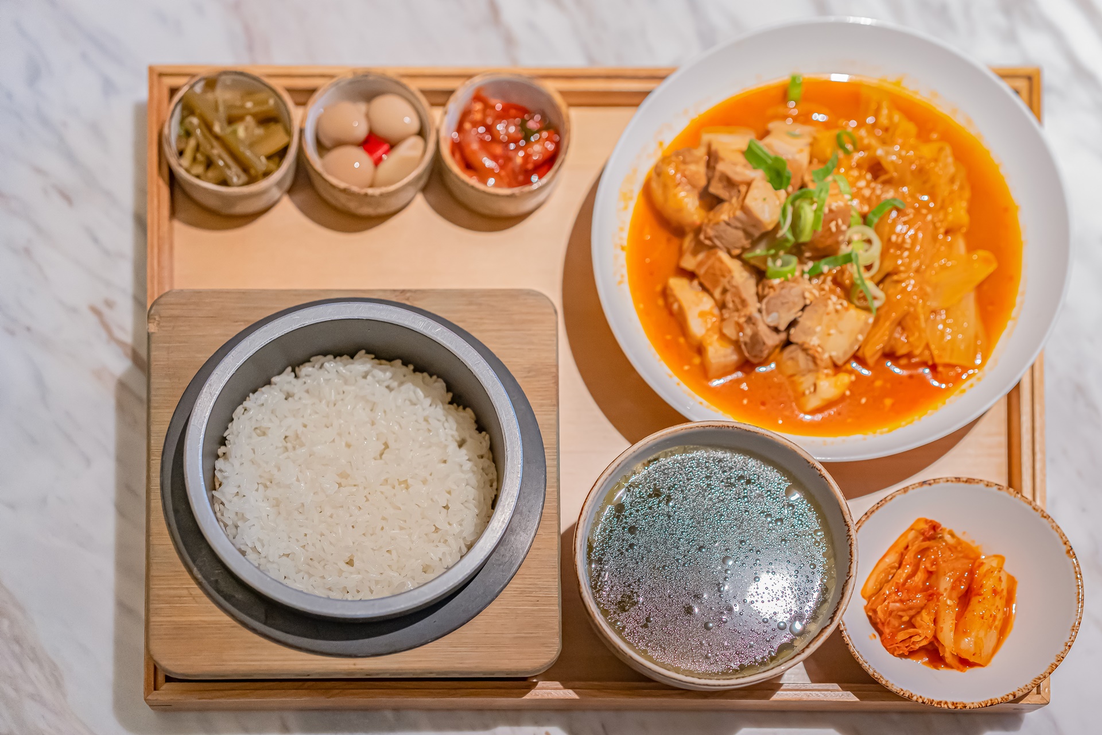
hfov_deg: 39.6
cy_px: 368
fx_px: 1530
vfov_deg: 27.0
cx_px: 551
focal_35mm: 50
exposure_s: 1/100
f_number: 2.2
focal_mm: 50
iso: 1250
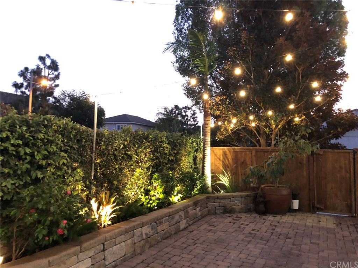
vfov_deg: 49.7
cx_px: 179
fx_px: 290
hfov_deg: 63.4
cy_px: 134
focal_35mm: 28
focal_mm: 4
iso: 200
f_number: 1.8
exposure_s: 1/4
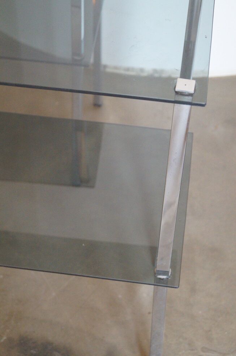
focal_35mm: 75
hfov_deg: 18.1
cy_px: 178
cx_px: 118
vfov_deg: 27.0
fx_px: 739
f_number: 5.6
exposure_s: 1/30
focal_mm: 50
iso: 3200
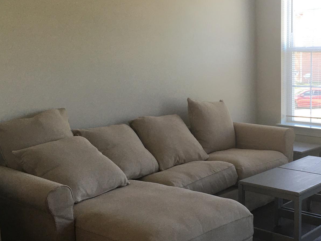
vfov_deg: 29.1
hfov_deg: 37.5
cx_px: 229
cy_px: 132
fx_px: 464
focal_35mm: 50
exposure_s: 1/30
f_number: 2.2
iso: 25
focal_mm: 4.15
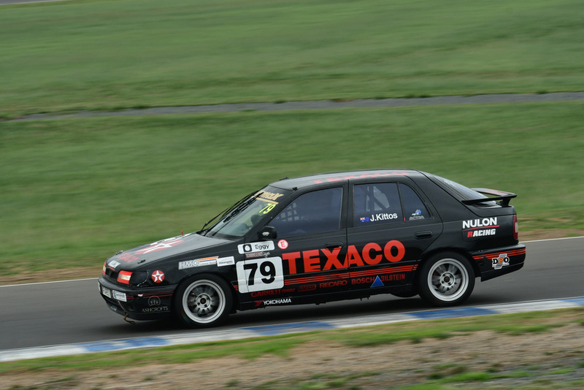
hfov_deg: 10.2
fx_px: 3286
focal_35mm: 202
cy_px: 195
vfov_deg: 6.8
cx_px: 292
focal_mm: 135
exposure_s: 1/250
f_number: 11
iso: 500
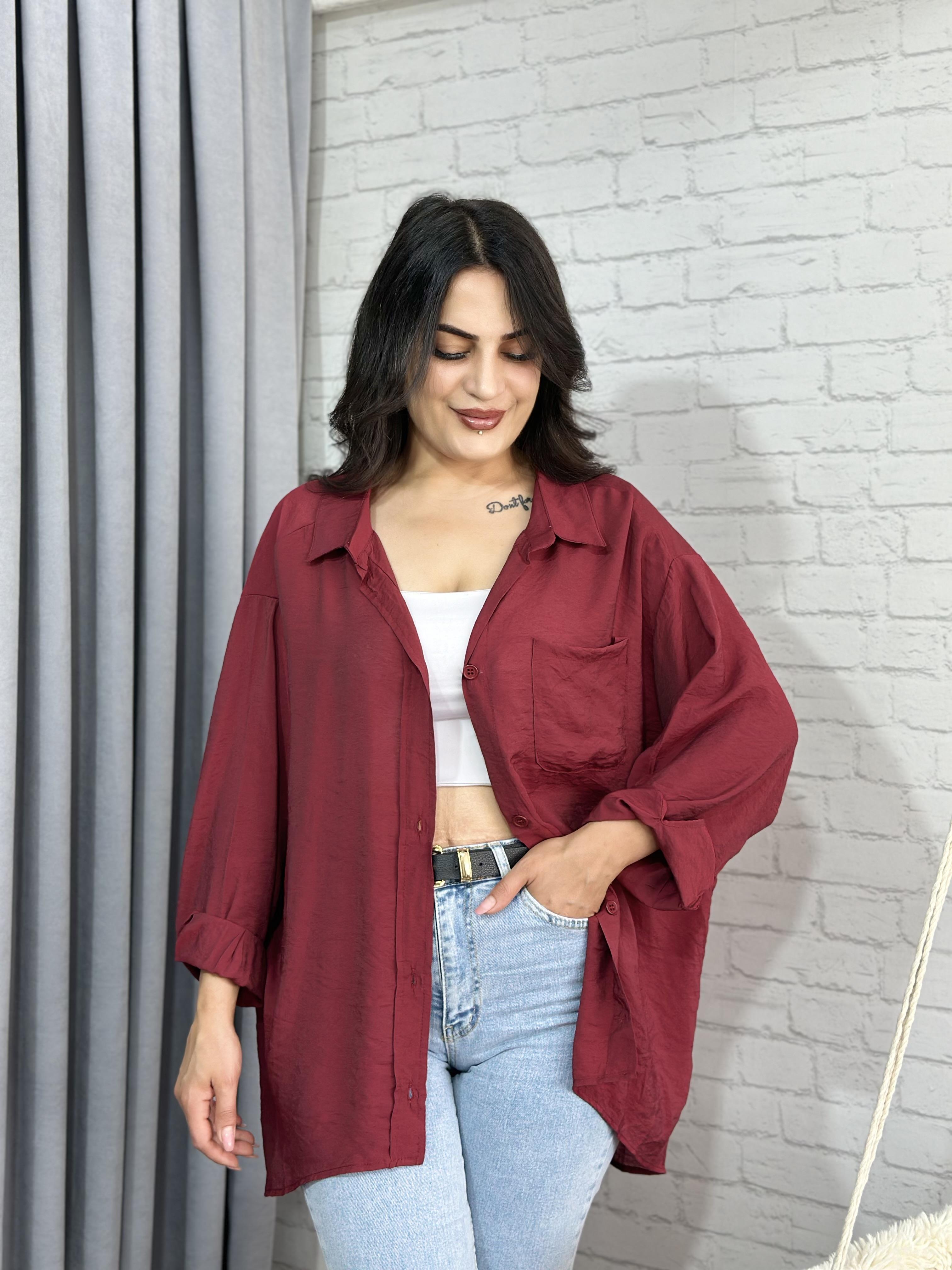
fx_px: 1760
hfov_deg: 30.3
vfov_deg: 39.7
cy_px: 635
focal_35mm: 48
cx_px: 476
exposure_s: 1/100
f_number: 1.78
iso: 64
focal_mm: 6.86
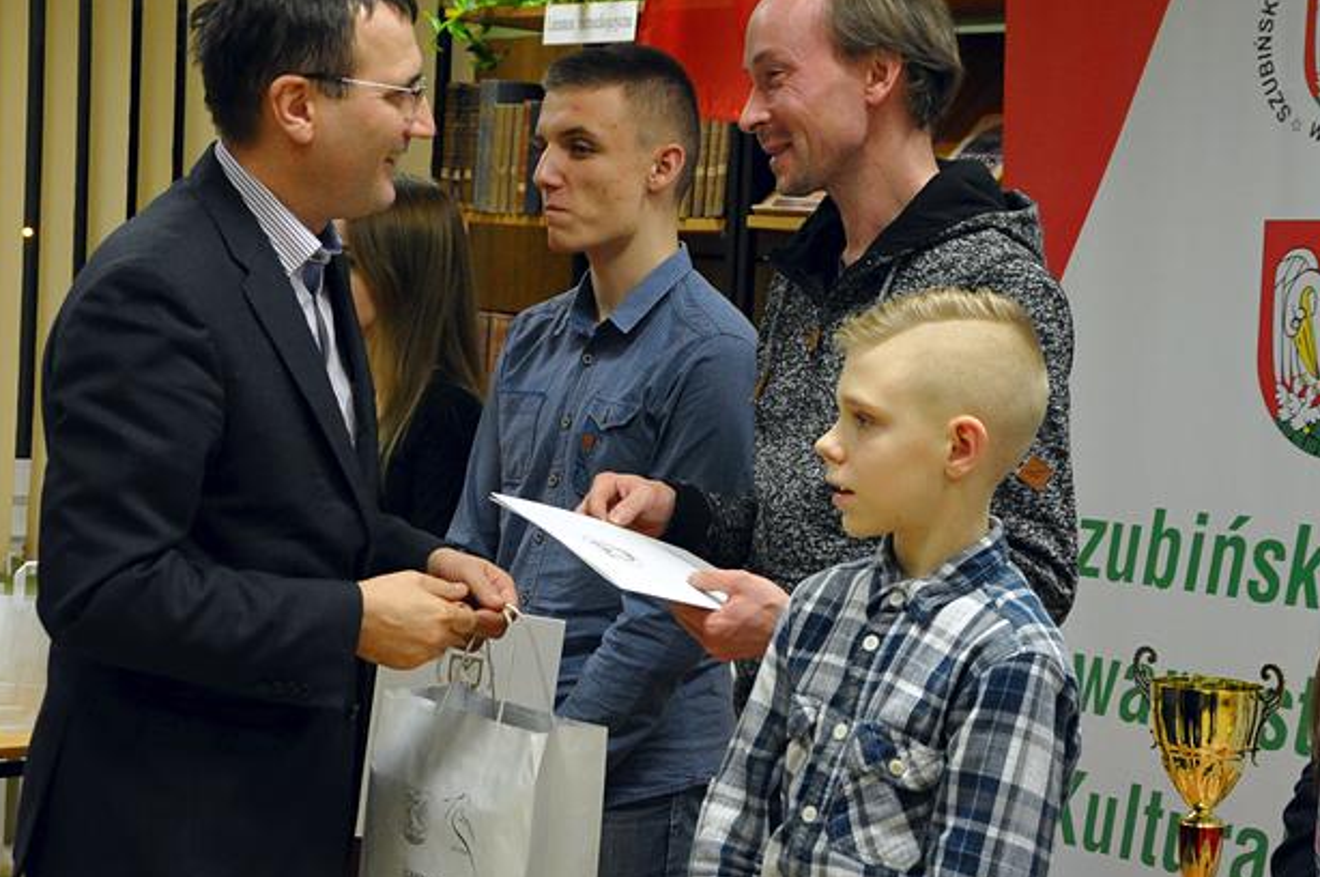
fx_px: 3040
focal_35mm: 83
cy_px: 463
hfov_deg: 24.5
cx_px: 671
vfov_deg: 16.4
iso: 2000
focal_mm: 40
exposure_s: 1/100
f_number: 5
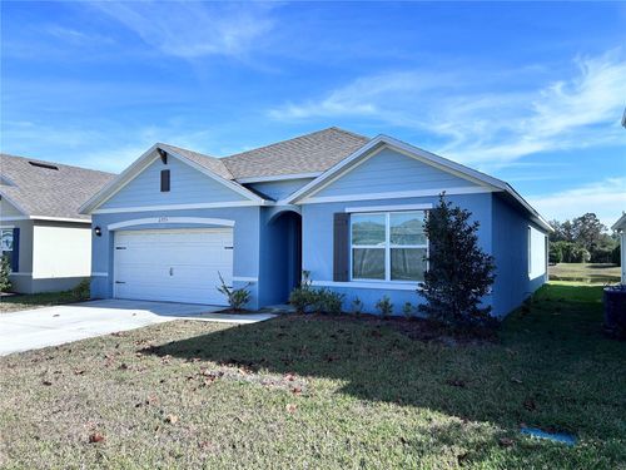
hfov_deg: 67.3
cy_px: 235
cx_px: 313
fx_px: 470
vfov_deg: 53.1
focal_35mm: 26
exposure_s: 1/3704
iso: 50
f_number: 1.5
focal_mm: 5.7
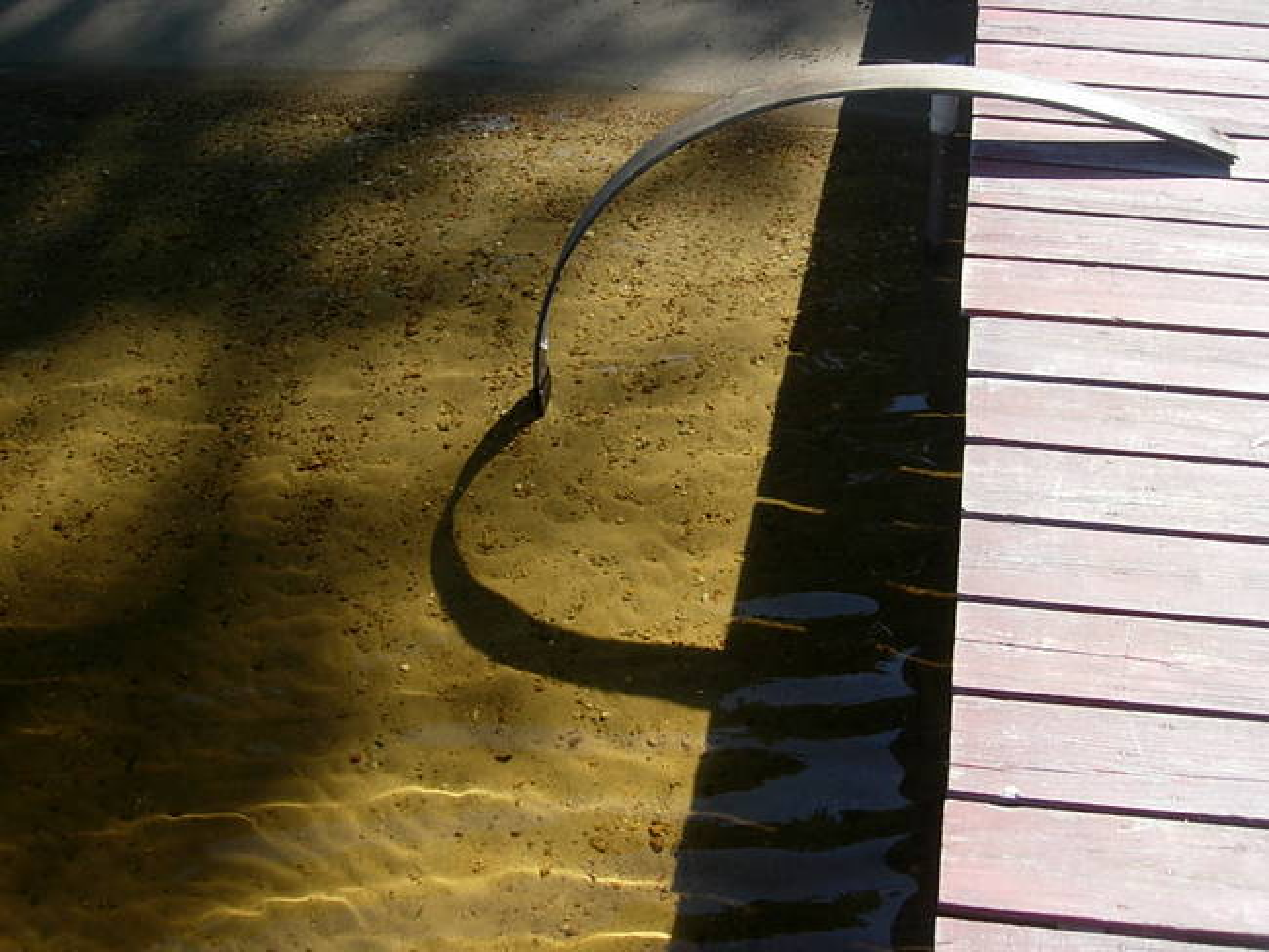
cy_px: 476
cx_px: 634
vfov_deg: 37.7
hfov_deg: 49.0
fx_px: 1394
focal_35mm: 38
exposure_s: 1/609
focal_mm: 7.8
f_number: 2.8
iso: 64
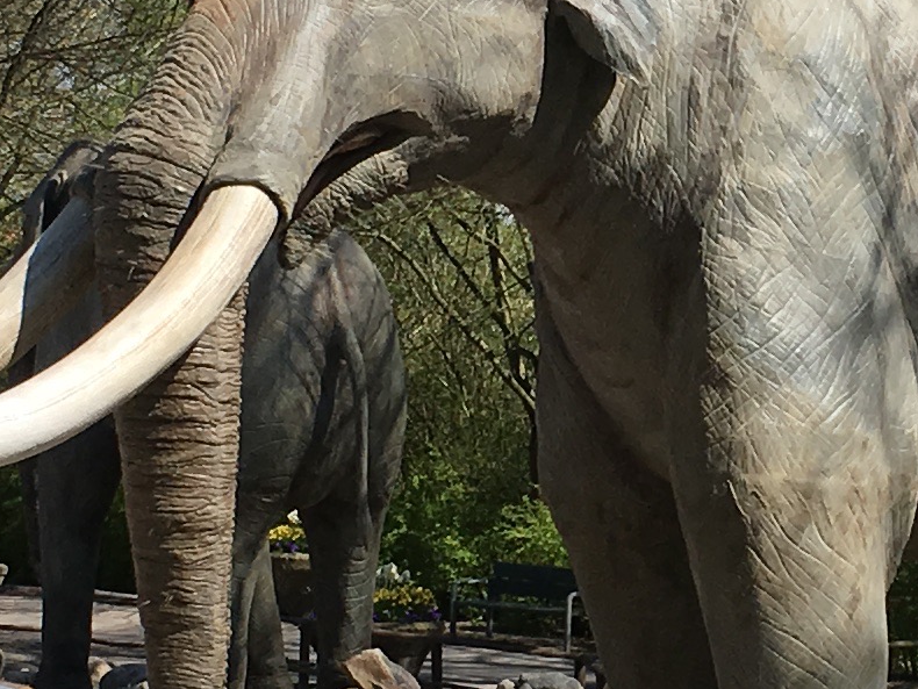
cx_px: 799
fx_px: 3926
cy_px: 425
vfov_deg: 10.0
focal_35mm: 148
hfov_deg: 13.2
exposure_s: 1/1508
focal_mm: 4.15
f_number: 2.2
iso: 25
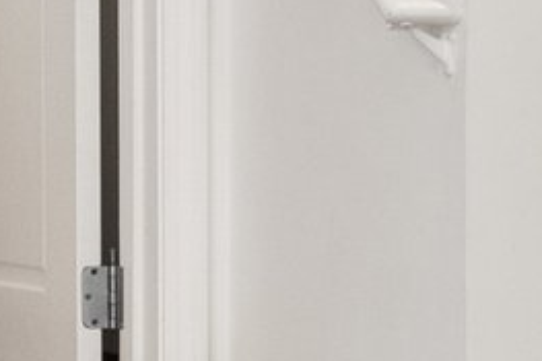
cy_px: 63
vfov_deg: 6.1
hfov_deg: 7.2
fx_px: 3400
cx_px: -1463
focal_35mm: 226
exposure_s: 1/6
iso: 800
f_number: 8
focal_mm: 19.5
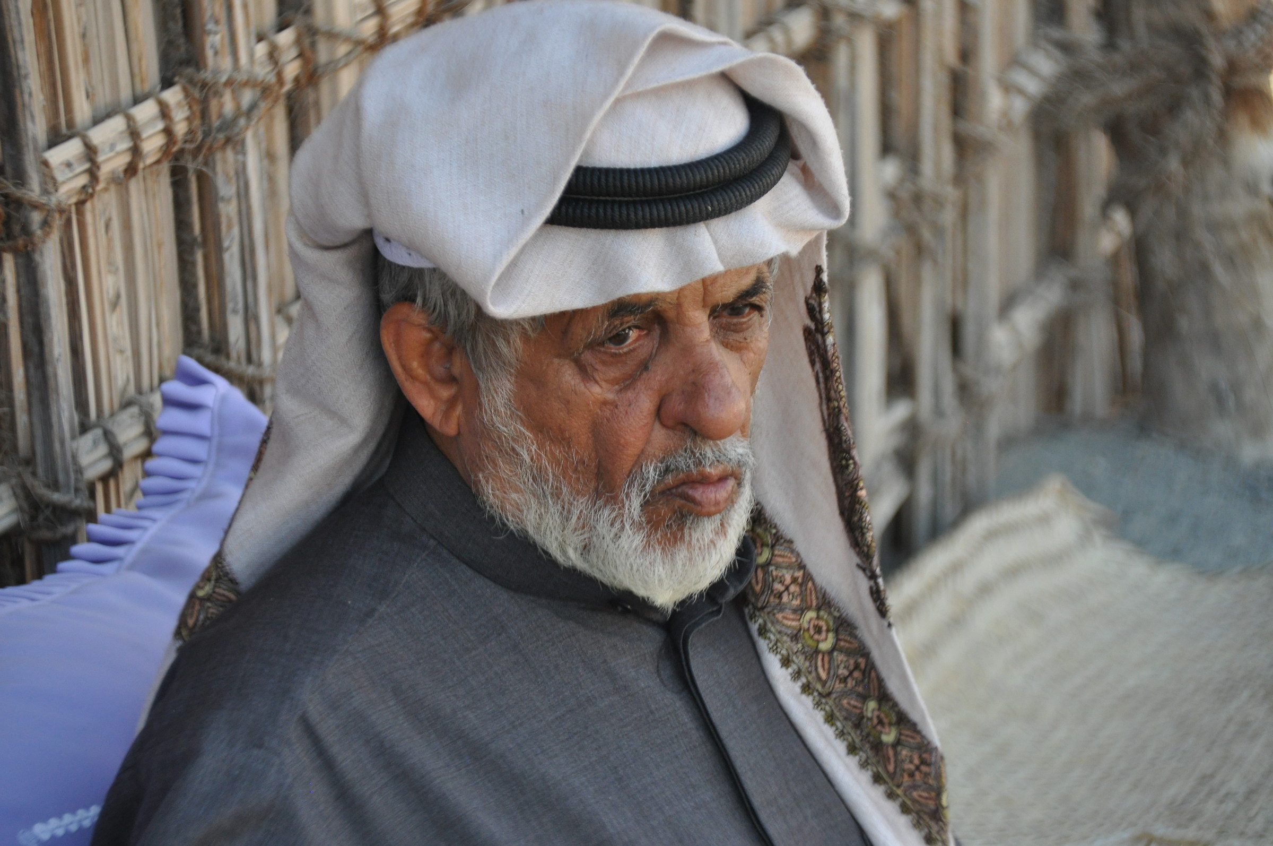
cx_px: 636
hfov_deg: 9.5
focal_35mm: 218
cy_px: 423
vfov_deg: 6.3
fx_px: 7682
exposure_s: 1/250
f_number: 5.6
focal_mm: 145
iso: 800
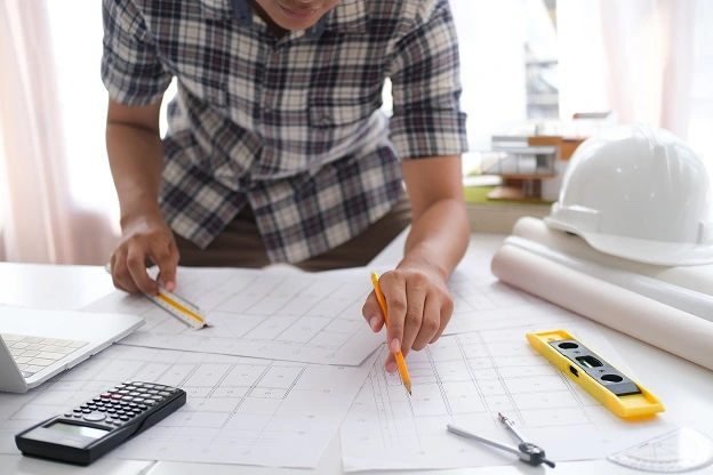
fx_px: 1050
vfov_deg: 25.5
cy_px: 238
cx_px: 356
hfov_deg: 37.5
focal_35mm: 53
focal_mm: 35
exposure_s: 1/250
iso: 250
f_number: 2
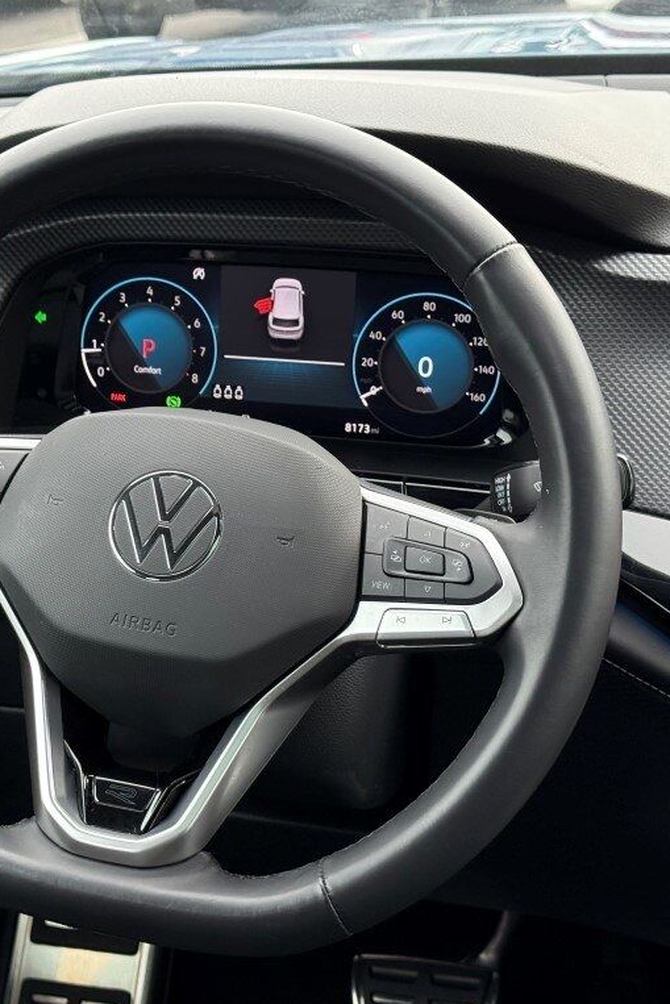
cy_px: 503
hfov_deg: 20.1
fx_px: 1869
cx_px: 143
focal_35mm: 67
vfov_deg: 30.1
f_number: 1.78
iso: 160
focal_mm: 6.76
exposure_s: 1/242
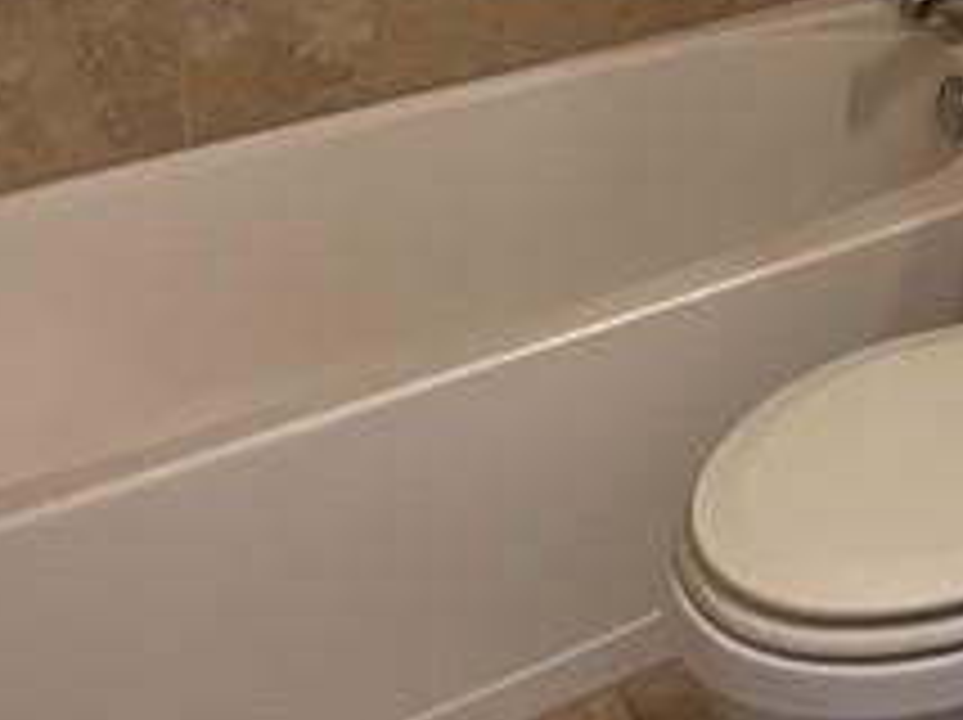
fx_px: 1862
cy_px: -572
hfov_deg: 25.0
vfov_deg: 17.7
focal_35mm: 67
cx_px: 1260
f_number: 2.2
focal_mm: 2.22
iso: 200
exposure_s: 1/60
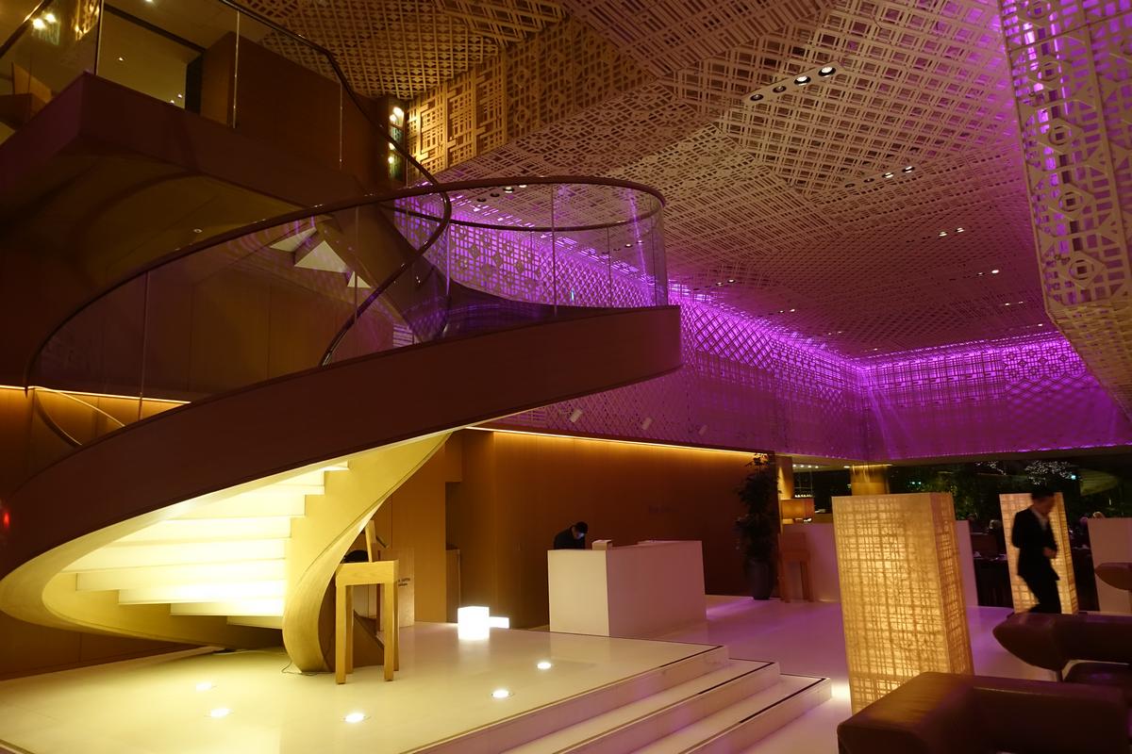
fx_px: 755
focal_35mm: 24
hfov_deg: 73.7
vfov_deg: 53.1
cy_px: 377
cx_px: 566
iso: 800
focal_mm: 8.8
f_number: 1.8
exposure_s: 1/30
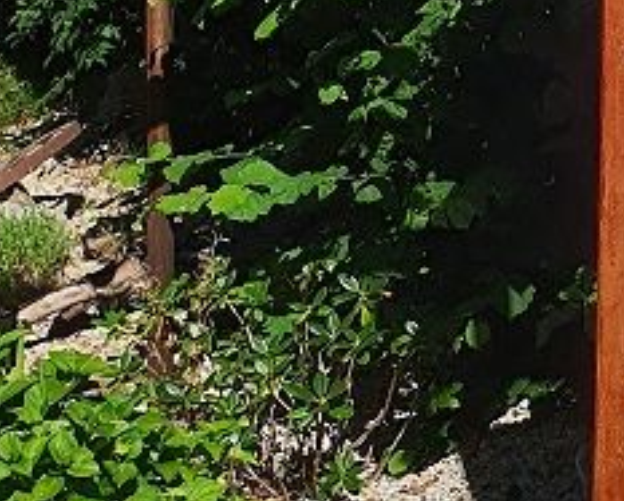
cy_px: 60
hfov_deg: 12.9
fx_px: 2681
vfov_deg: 10.6
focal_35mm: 145
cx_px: 801
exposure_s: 1/3952
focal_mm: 4.3
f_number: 2.4
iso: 50
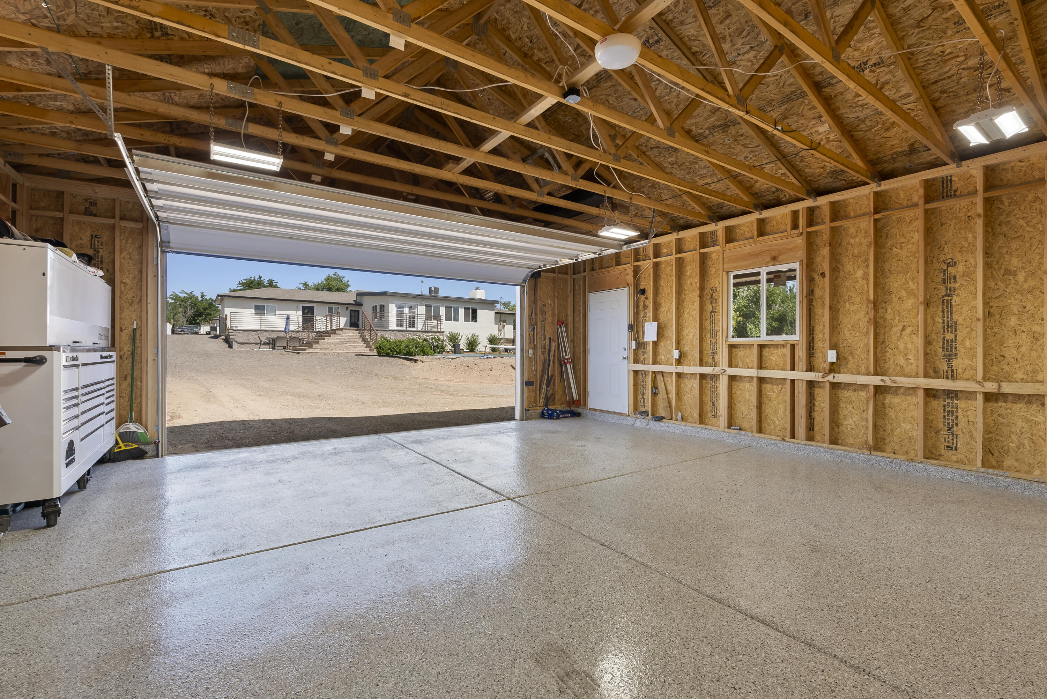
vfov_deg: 73.8
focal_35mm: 16
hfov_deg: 96.7
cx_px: 524
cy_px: 350
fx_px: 466
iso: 250
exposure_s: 1/15
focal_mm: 16
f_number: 9
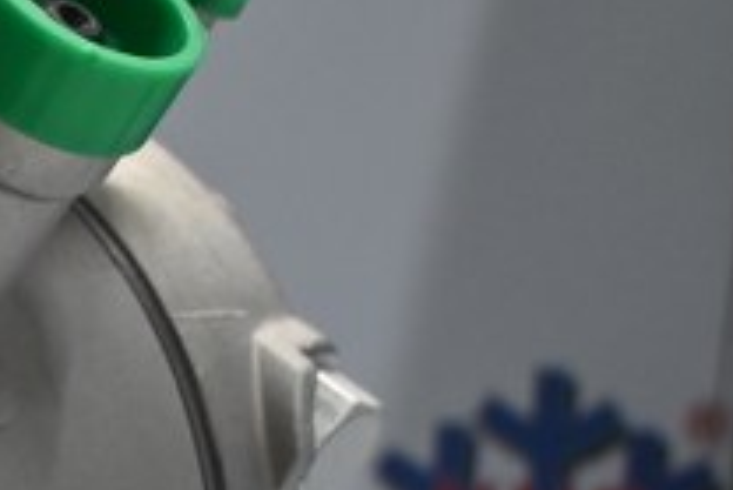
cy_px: 598
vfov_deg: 9.4
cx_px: -483
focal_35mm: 144
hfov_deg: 13.2
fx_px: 2932
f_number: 4.2
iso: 640
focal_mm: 25
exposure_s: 1/125
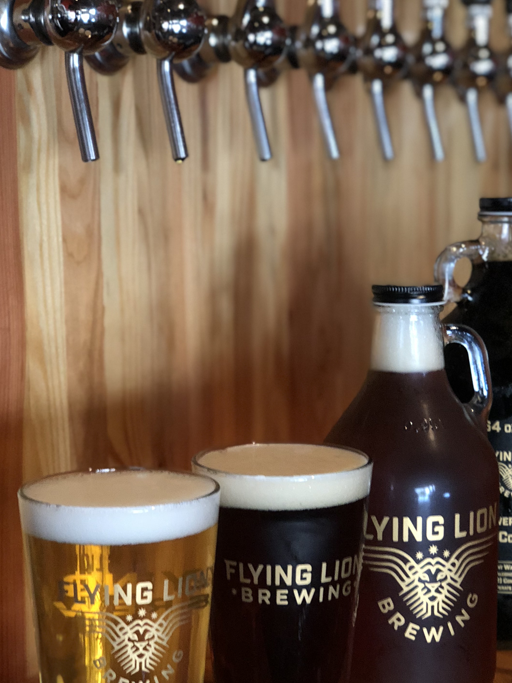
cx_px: 334
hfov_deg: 19.8
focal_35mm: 74
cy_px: 385
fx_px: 1459
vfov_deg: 26.3
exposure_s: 1/11
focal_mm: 6
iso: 160
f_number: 2.4
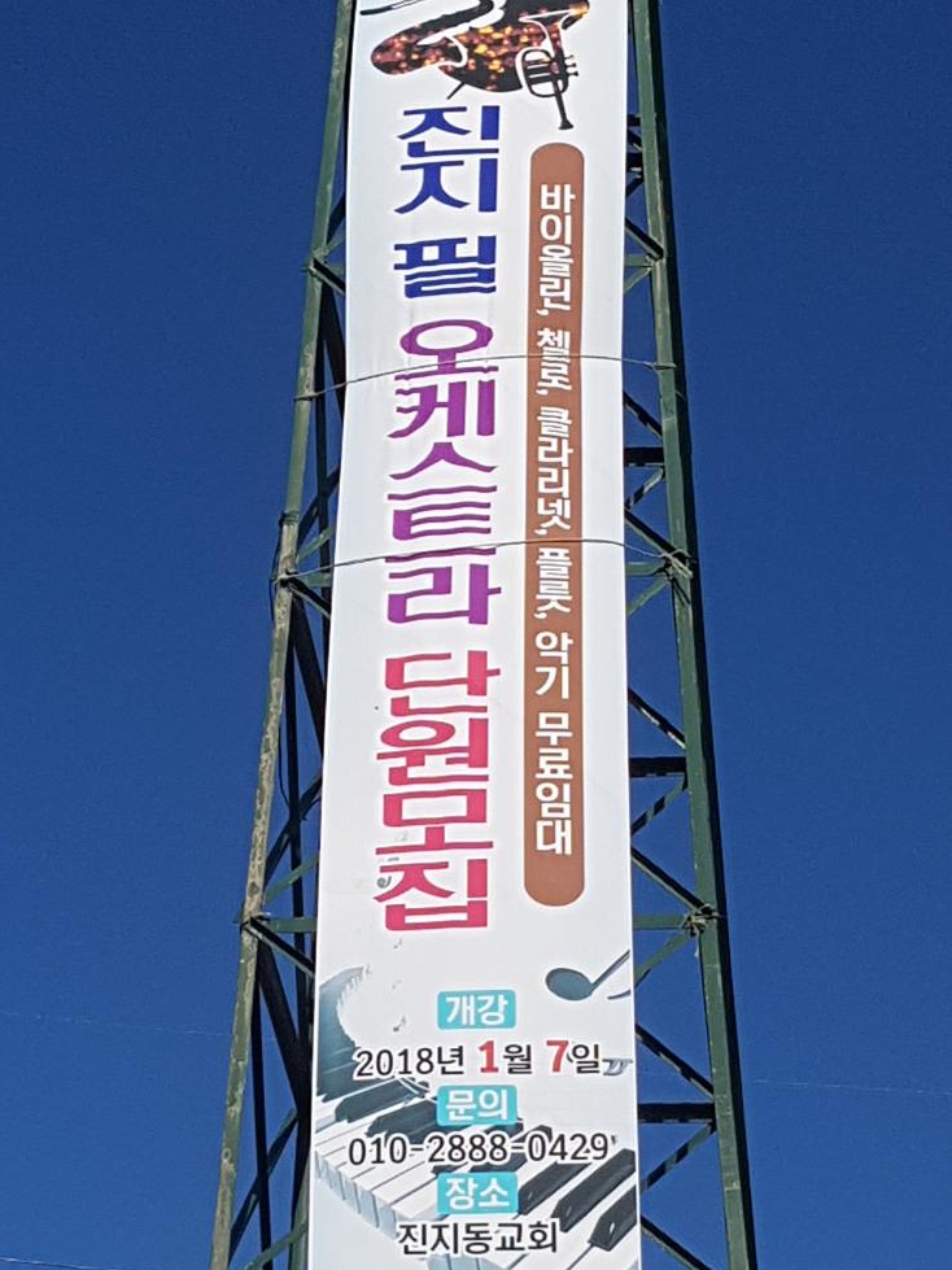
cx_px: 486
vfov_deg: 53.9
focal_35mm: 34
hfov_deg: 41.8
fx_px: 1247
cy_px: 662
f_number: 1.7
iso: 50
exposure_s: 1/10000
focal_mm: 4.2
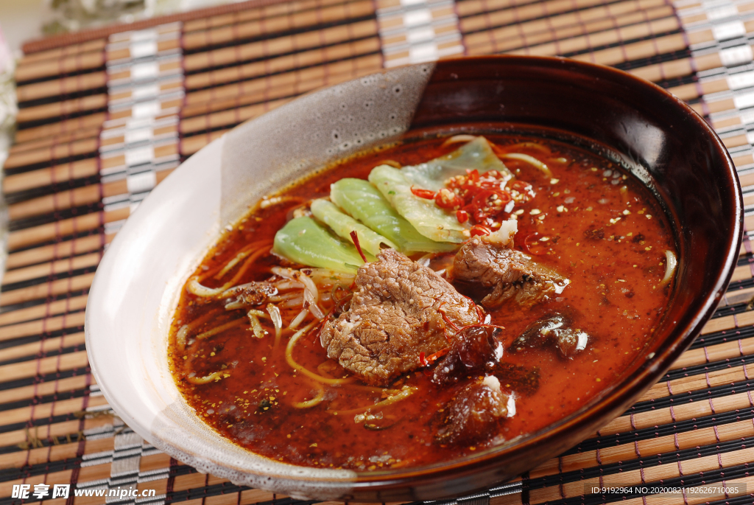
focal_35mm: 90
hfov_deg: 22.6
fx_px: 1887
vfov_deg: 15.2
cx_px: 377
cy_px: 252
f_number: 6.3
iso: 100
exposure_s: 1/160
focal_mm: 60
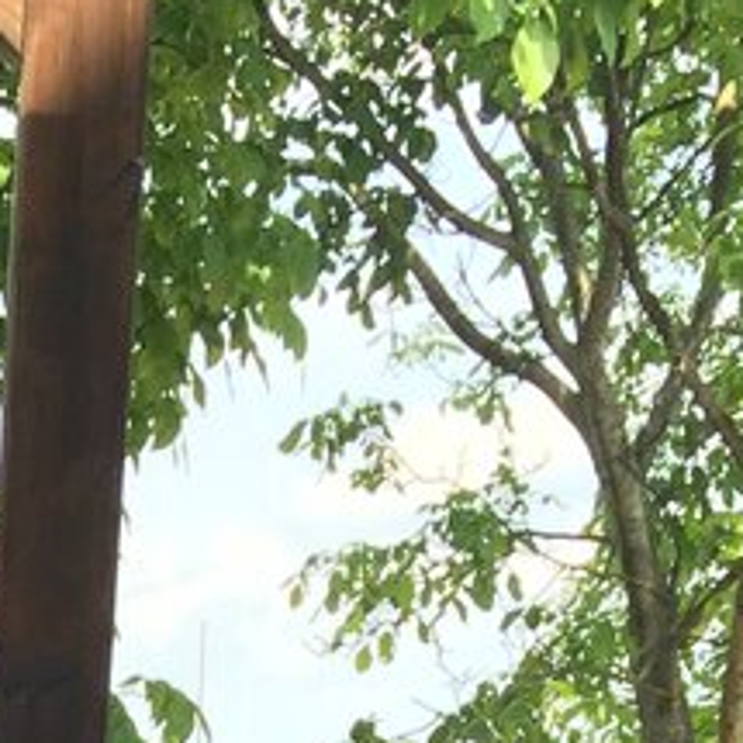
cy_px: 1870
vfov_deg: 10.3
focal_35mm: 143
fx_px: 3473
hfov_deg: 11.5
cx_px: -484
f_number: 2.2
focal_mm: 4.15
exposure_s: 1/387
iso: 32
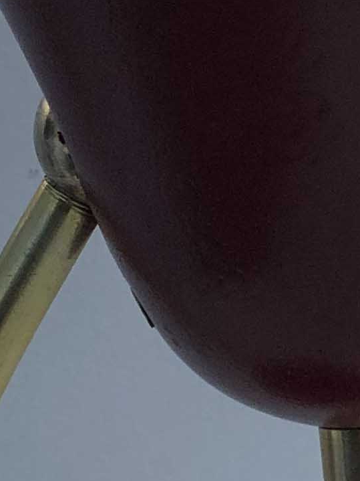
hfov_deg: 9.4
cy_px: 270
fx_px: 2178
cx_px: 282
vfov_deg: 12.6
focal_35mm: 157
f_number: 1.8
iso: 40
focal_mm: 3.99
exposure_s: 1/100
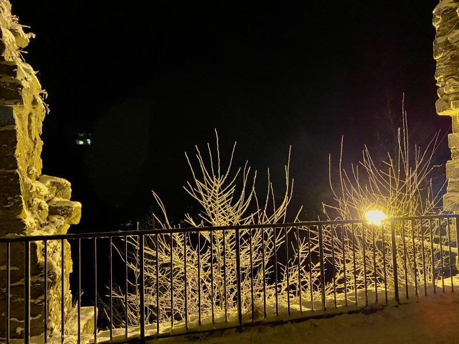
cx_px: 230
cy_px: 172
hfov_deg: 67.3
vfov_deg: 53.1
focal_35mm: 26
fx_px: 345
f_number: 1.8
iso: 640
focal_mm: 4.25
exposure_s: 1/25
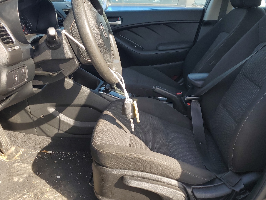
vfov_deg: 41.6
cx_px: 146
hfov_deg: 53.9
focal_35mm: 34
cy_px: 79
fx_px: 261
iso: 50
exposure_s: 1/526
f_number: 1.5
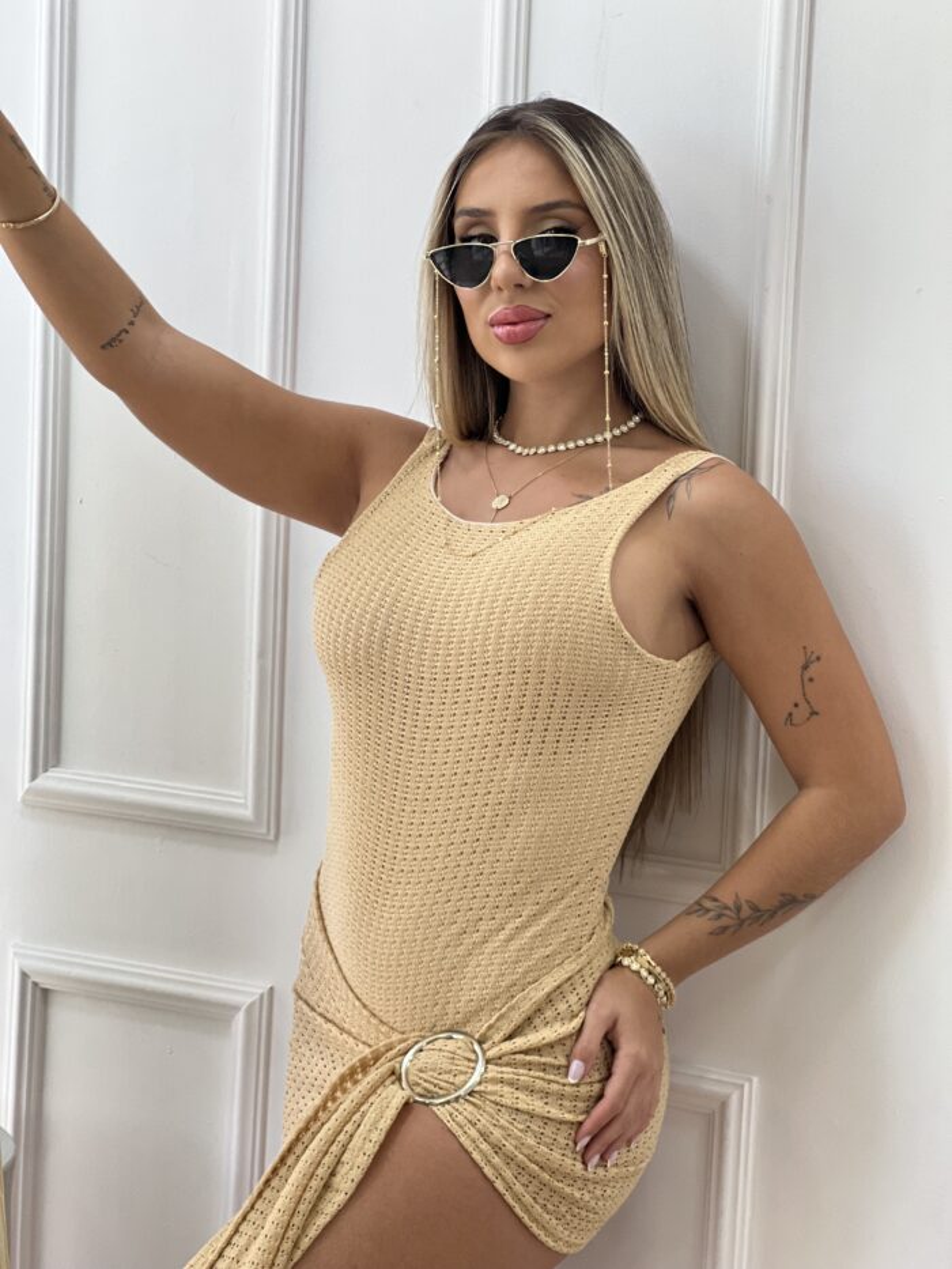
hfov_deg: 19.1
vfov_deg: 25.3
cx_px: 476
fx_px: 2823
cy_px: 634
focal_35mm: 77
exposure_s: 1/120
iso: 200
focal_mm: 9
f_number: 2.8
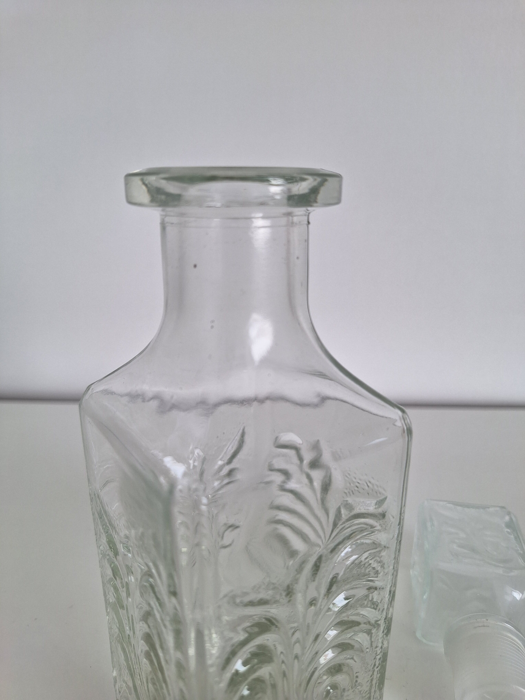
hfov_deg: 58.9
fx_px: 465
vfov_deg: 73.9
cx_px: 262
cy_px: 350
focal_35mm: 23
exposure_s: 1/114
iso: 40
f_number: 1.8
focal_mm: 5.54
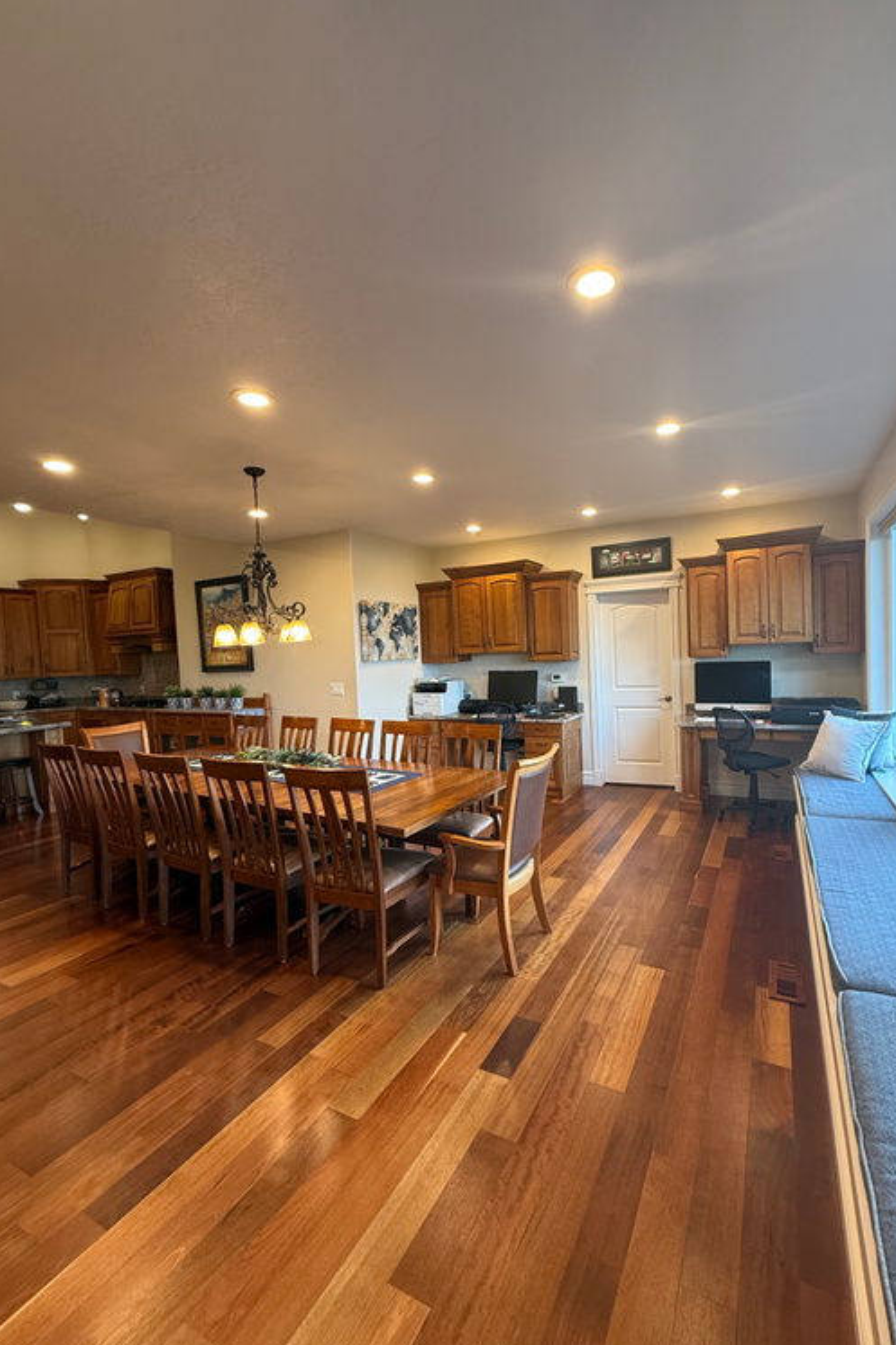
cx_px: 512
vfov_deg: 100.4
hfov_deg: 76.9
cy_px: 678
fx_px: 560
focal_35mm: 15
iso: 200
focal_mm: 2.22
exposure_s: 1/60
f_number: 2.2
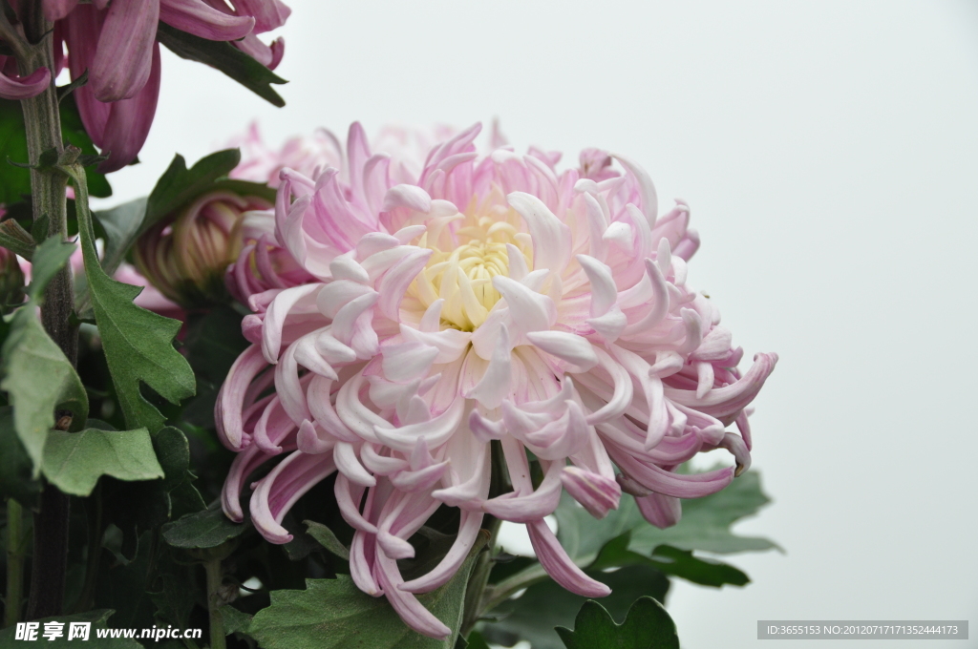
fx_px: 2849
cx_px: 489
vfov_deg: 13.0
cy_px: 324
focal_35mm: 105
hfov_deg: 19.5
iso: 400
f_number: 9
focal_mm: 70
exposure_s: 1/320
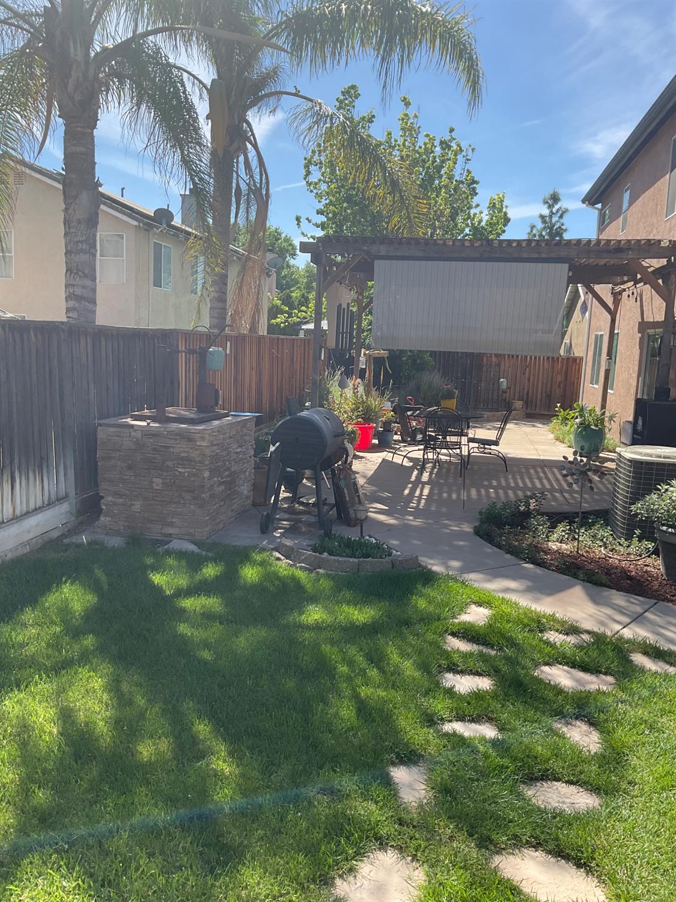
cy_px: 451
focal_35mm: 29
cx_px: 338
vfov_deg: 61.7
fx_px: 755
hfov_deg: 48.2
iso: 16
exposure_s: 1/962
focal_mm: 3
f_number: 1.8
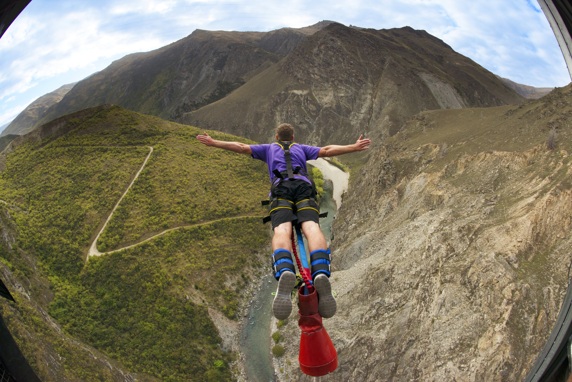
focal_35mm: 16
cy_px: 191
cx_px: 286
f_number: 9
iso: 800
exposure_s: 1/1250
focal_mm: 16
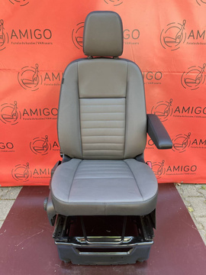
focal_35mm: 26
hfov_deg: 53.1
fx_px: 206
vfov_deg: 67.3
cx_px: 103
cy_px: 138
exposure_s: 1/121
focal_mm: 5.1
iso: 80
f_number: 1.6
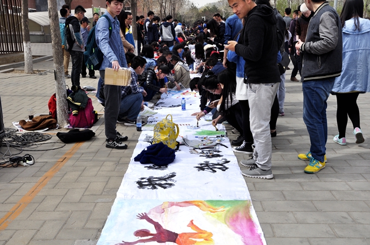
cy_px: 122
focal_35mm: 42
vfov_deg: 31.8
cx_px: 185
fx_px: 431
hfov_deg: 46.5
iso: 200
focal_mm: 28
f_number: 10
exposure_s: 1/250
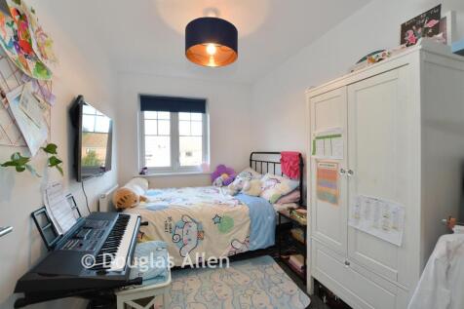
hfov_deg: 100.4
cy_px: 154
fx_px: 193
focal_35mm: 15
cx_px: 232
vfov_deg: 77.3
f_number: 8
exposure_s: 1/6
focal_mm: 10
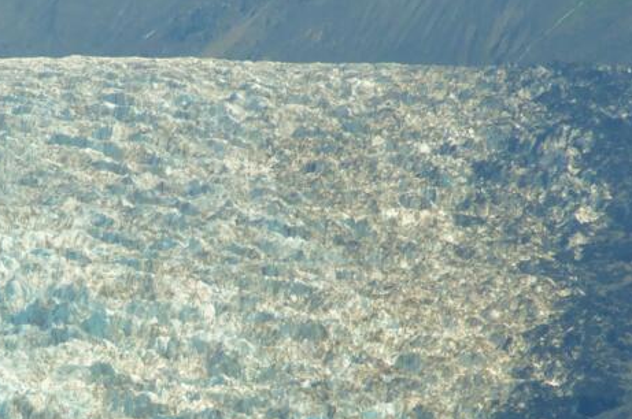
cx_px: 59
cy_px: 366
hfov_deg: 2.5
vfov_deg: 1.7
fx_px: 14375
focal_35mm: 820
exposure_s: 1/640
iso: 640
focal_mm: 210
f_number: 13
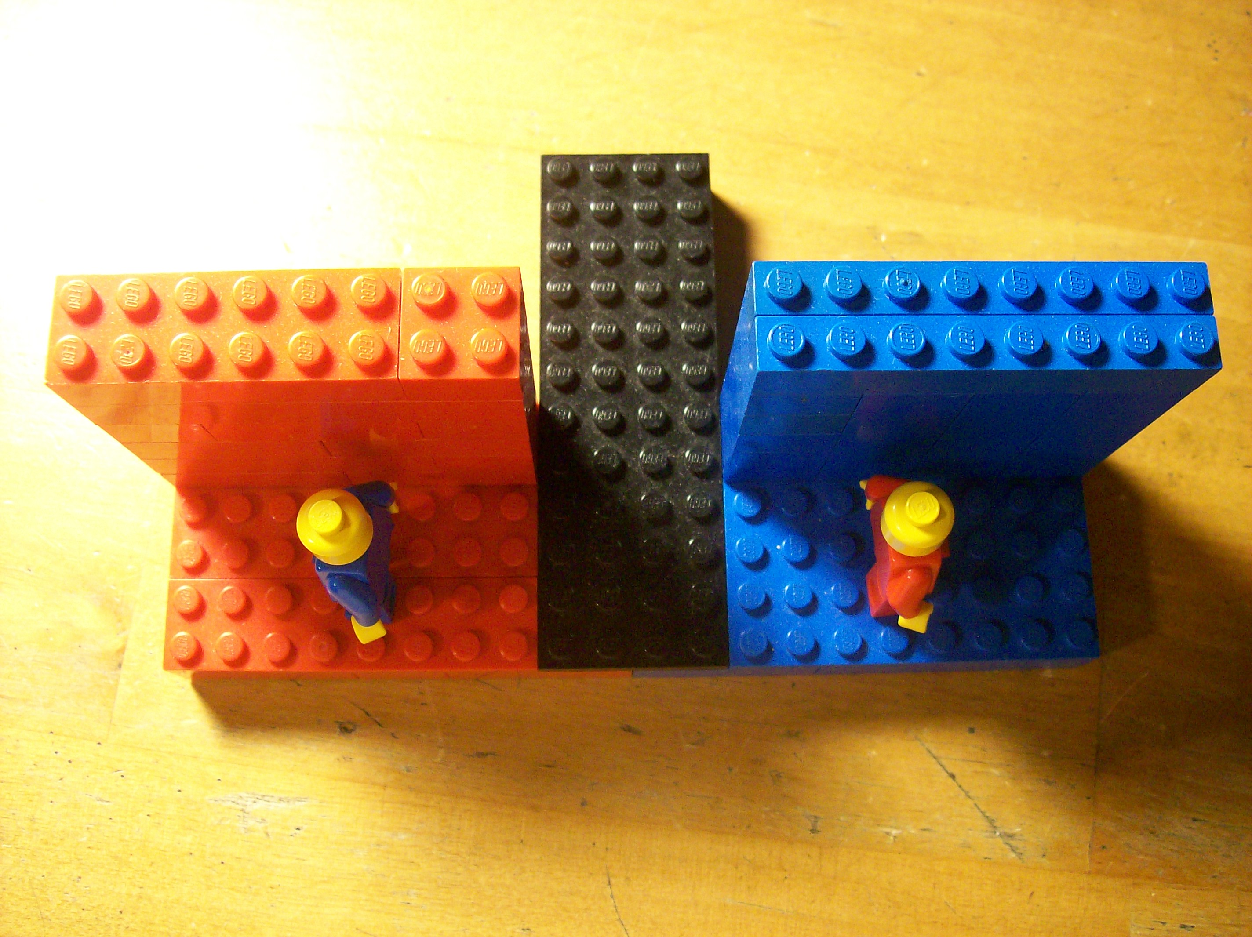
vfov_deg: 39.6
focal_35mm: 36
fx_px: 1301
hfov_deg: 51.4
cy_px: 468
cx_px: 626
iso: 160
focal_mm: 6
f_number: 2.7
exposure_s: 1/20.7
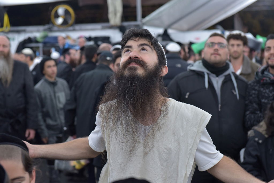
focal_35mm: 70
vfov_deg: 19.5
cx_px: 137
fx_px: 533
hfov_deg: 28.8
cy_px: 92
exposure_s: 1/320
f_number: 4.5
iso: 2000
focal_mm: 70
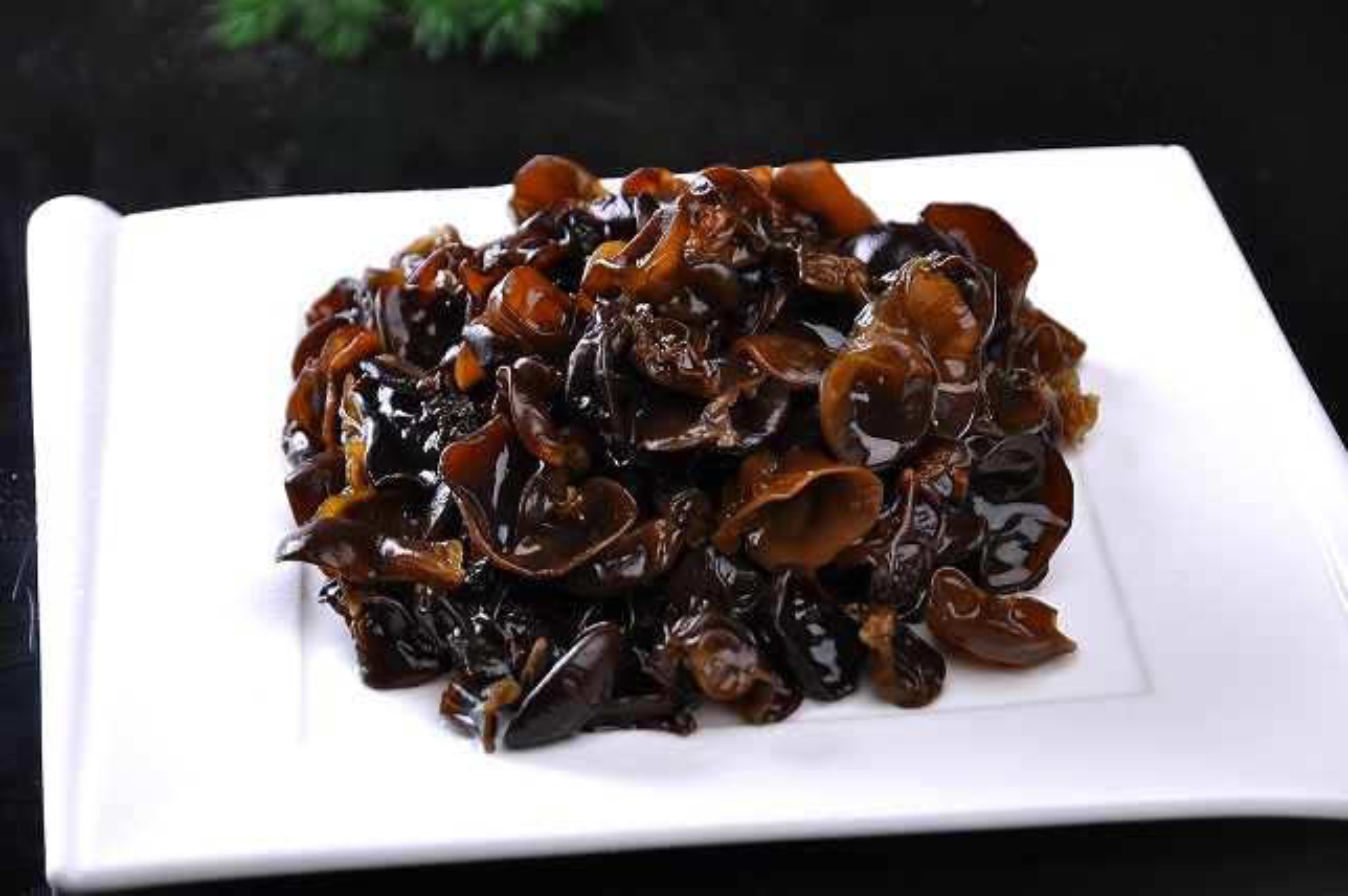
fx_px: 4489
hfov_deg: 17.1
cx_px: 674
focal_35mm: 120
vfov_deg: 11.4
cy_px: 448
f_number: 7.1
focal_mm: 80
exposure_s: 1/125
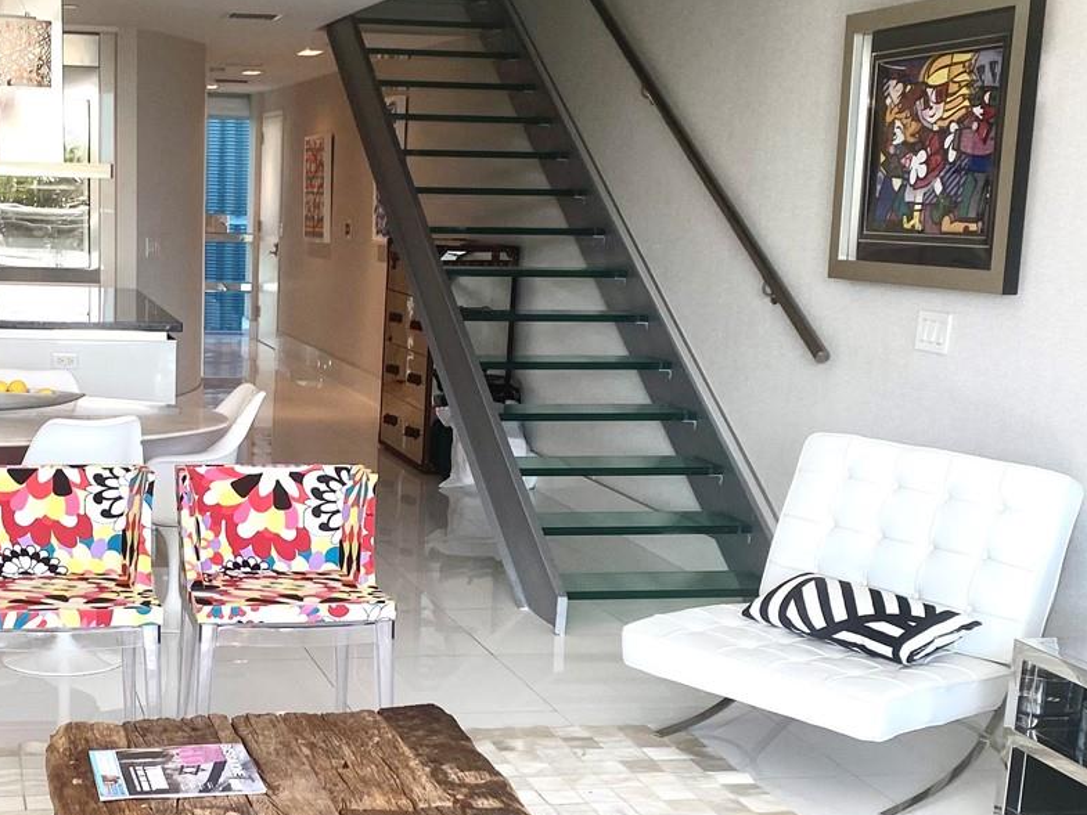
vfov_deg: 27.3
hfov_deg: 35.4
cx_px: 271
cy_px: 559
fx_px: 1665
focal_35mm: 53
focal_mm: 4.25
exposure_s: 1/230
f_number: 1.8
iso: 32
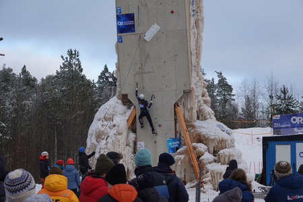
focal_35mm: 68
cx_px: 152
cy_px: 101
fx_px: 572
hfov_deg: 29.7
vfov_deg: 20.0
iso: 100
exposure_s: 1/500
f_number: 3.5
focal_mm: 24.79
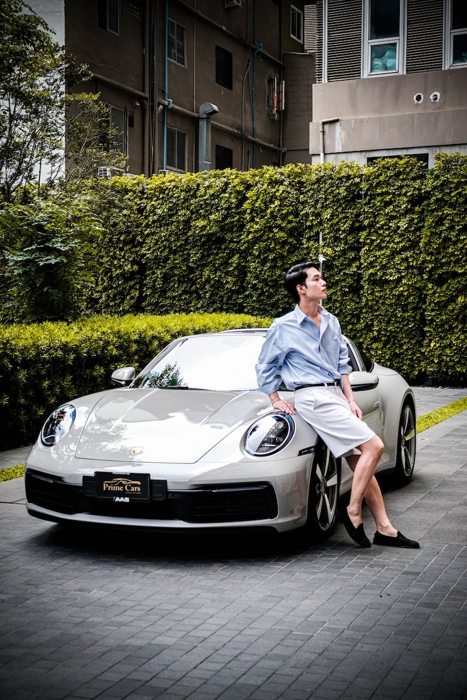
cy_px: 350
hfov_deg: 22.3
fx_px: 1187
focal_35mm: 61
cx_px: 234
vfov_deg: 32.9
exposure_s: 1/125
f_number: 4
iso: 400
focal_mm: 40.7
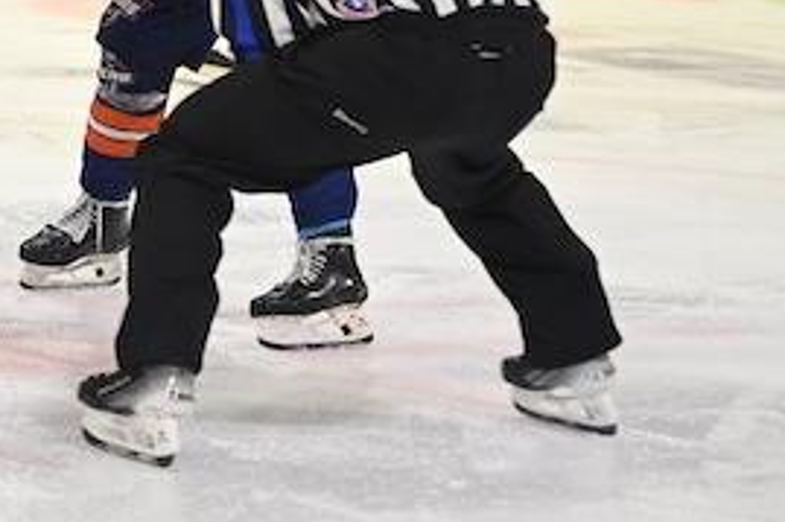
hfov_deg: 9.8
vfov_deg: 6.6
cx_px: 64
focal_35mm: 208
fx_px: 4533
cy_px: -45
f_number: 4
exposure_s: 1/40
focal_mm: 70
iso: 100
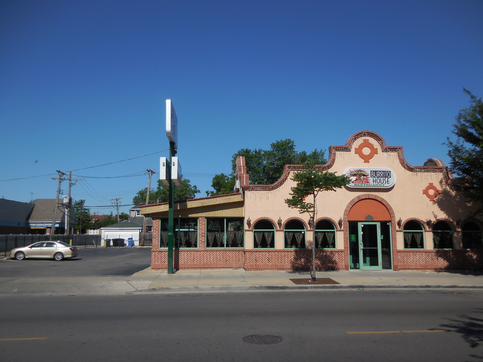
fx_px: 391
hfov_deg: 63.4
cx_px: 242
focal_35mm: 28
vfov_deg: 49.7
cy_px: 181
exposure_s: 1/640
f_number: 7
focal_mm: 5
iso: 125
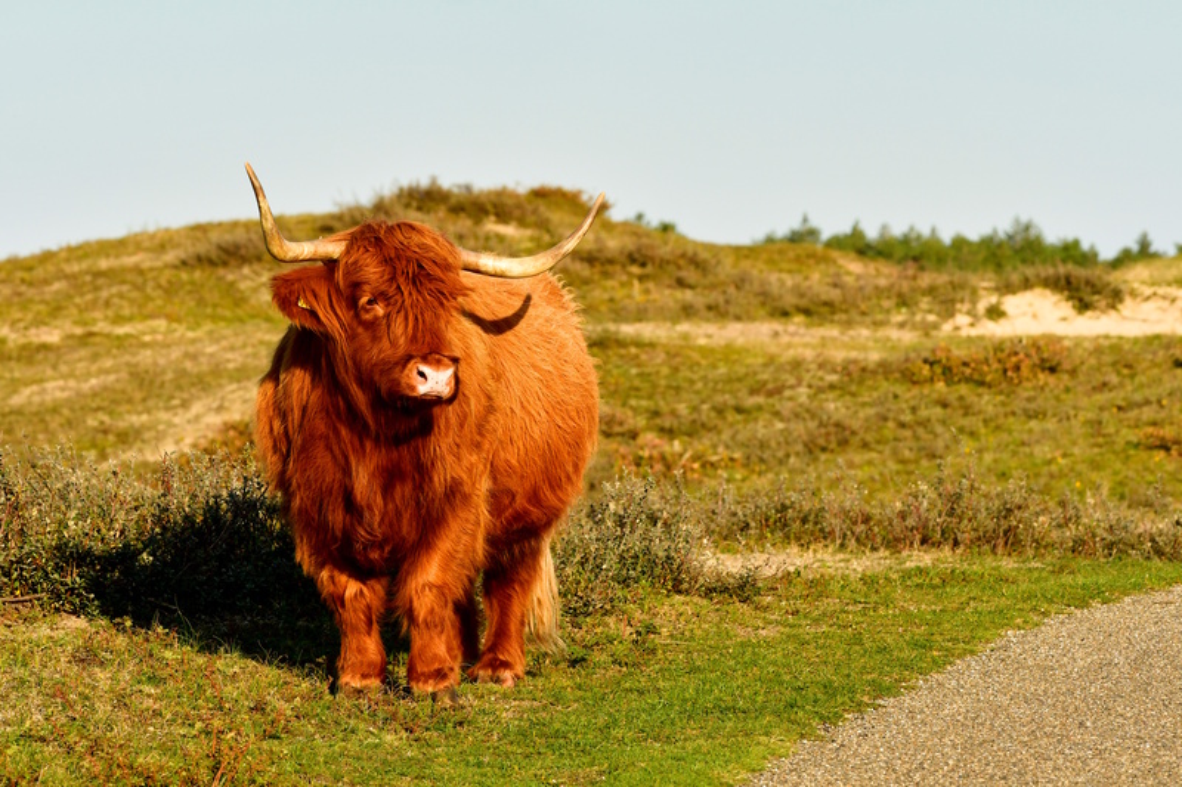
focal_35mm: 278
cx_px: 591
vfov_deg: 5.0
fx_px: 9109
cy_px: 394
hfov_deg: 7.4
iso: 400
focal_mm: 185
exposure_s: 1/800
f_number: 9
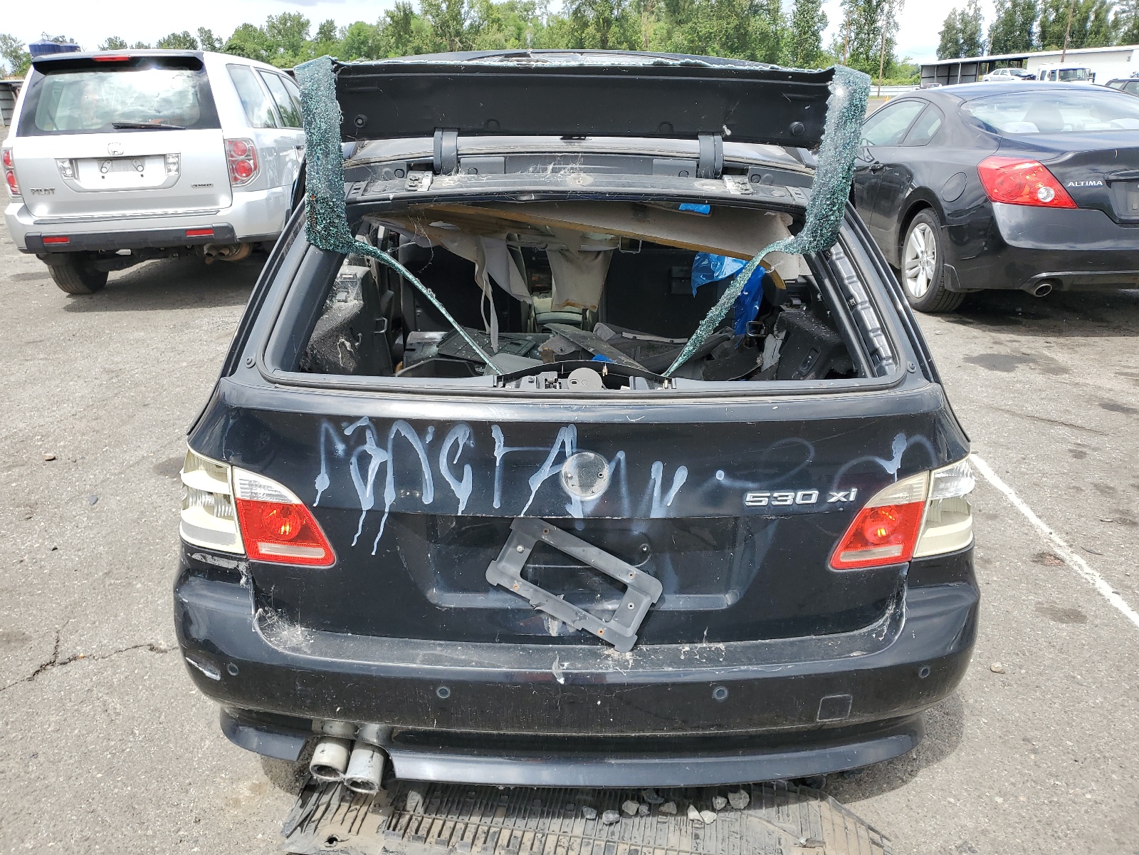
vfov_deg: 53.1
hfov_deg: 67.3
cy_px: 428
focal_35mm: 26
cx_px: 570
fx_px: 856
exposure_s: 1/1250
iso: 50
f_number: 1.5
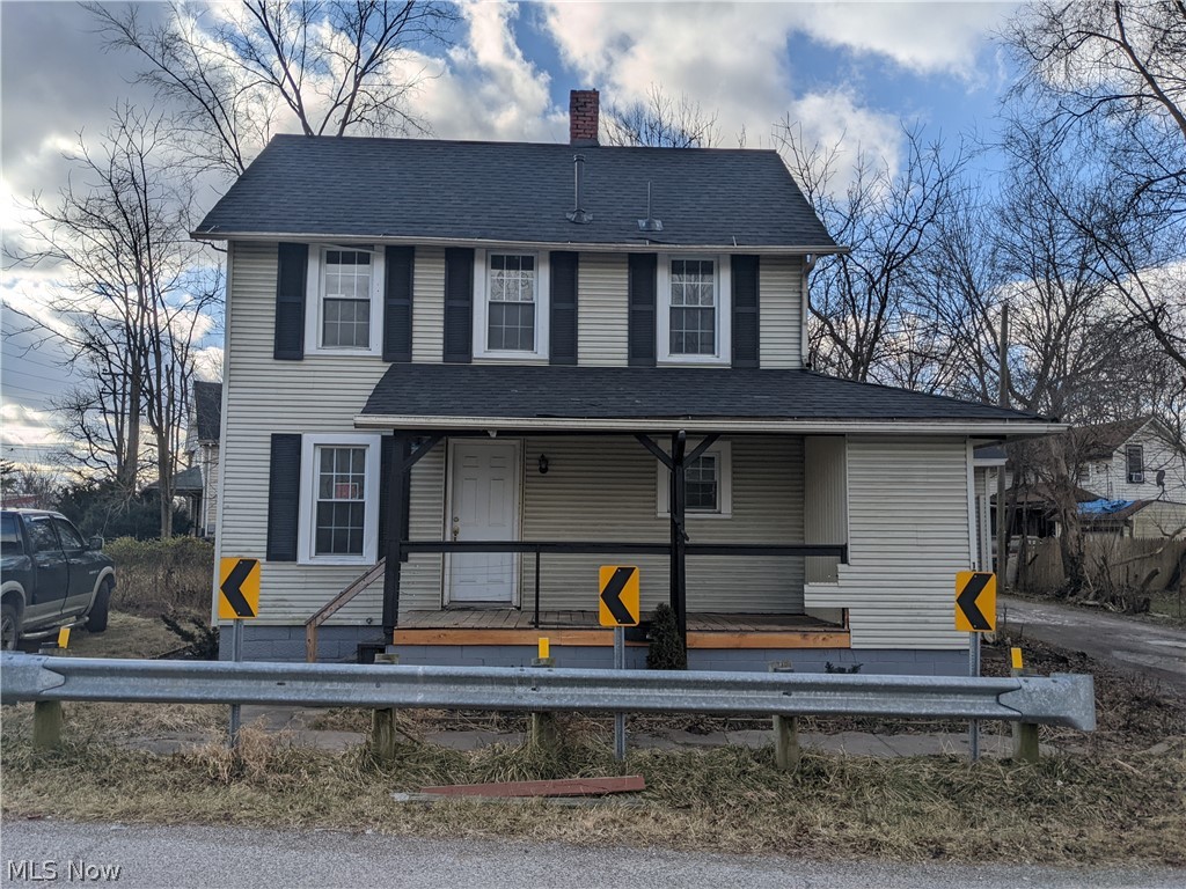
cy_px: 444
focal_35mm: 27
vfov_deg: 51.4
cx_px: 593
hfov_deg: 65.3
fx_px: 925
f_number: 1.73
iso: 32
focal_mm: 4.38
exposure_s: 1/3356
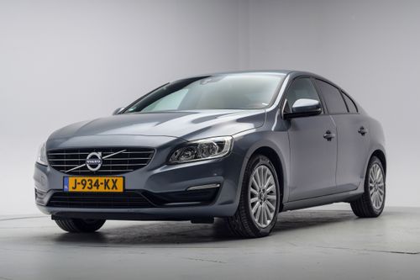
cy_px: 140
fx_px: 583
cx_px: 210
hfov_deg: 39.6
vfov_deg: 27.0
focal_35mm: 50
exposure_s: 1/13
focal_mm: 50
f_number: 4
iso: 100
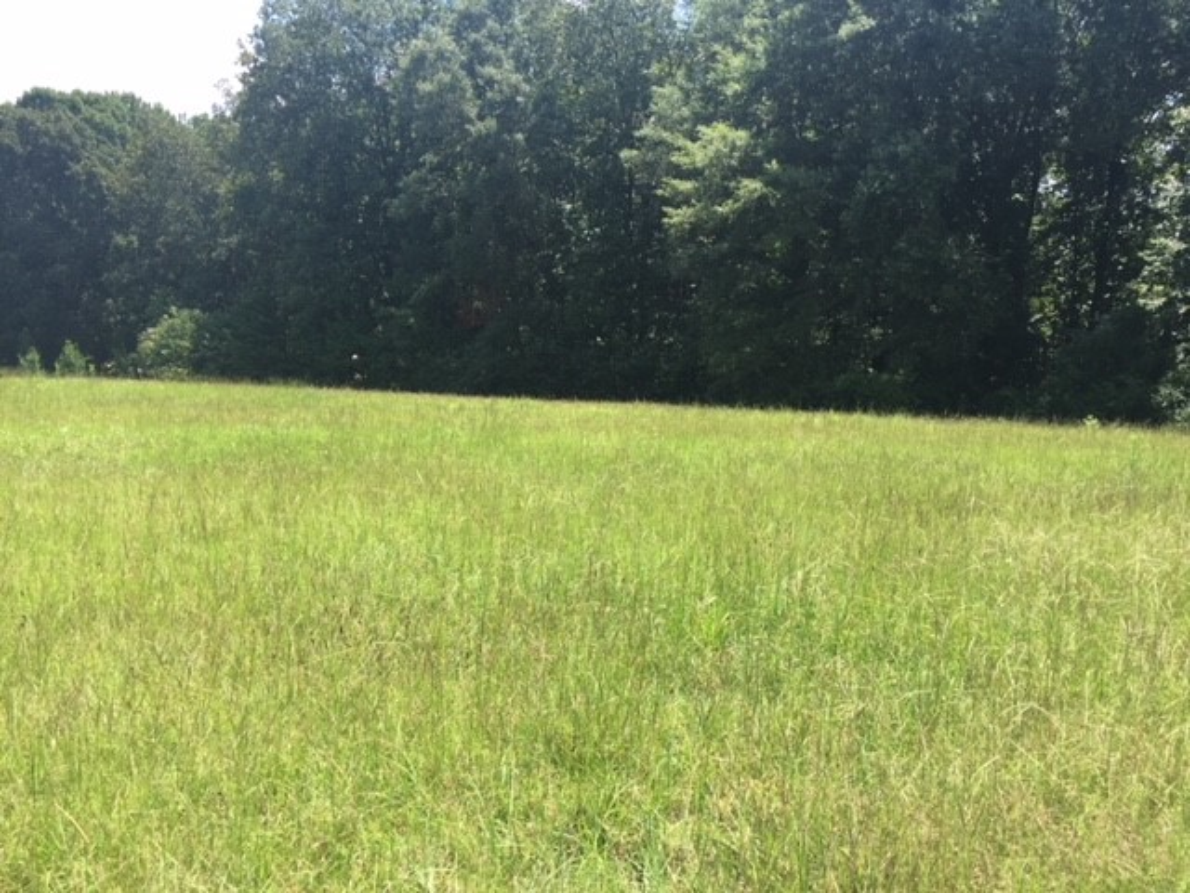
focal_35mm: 29
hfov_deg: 61.7
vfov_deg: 48.2
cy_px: 446
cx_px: 595
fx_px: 997
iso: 32
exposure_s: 1/628
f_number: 2.2
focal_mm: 4.15
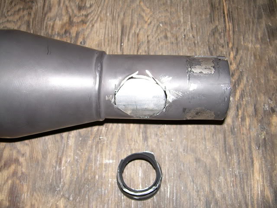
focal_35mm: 38
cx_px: 138
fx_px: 304
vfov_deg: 37.7
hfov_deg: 49.0
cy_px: 104
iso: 50
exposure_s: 1/60
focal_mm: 6.3
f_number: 2.8
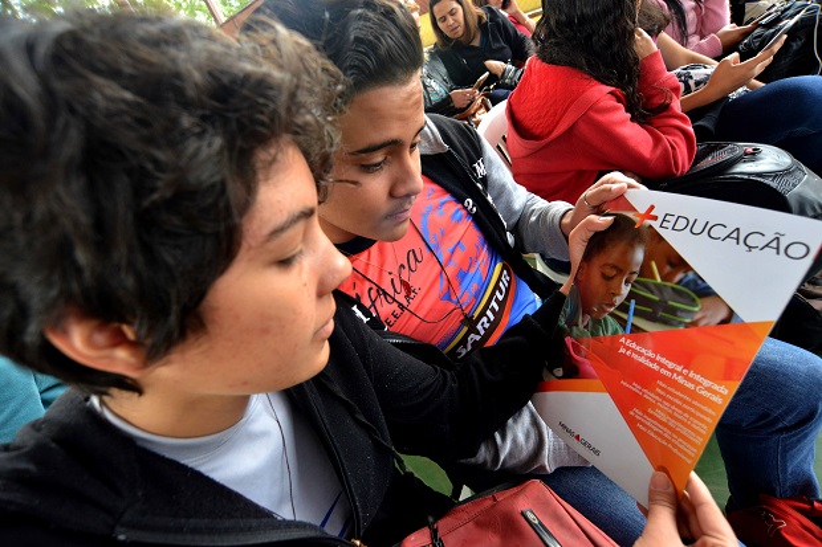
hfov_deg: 90.0
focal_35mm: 18
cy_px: 274
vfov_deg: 67.4
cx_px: 411
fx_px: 411
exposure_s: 1/160
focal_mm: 18
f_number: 7.1
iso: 2000
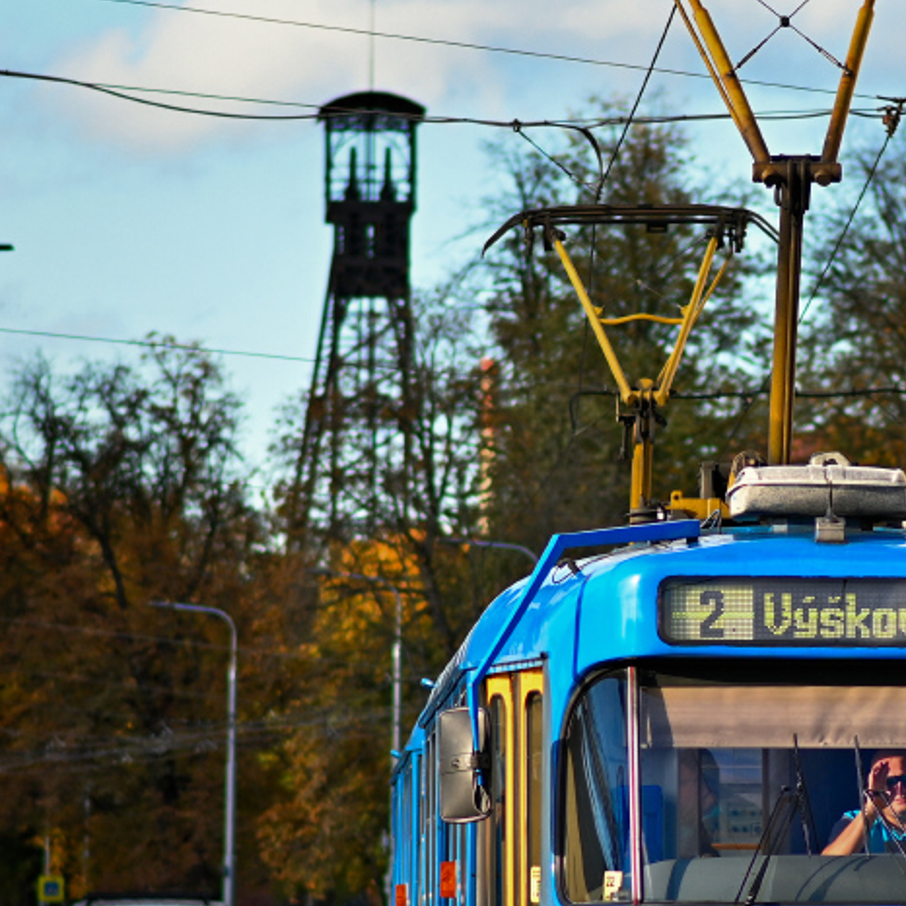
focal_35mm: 302
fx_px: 8948
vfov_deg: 5.8
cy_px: 594
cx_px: 822
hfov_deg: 5.8
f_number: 2.5
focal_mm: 85
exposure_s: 1/1000
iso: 100
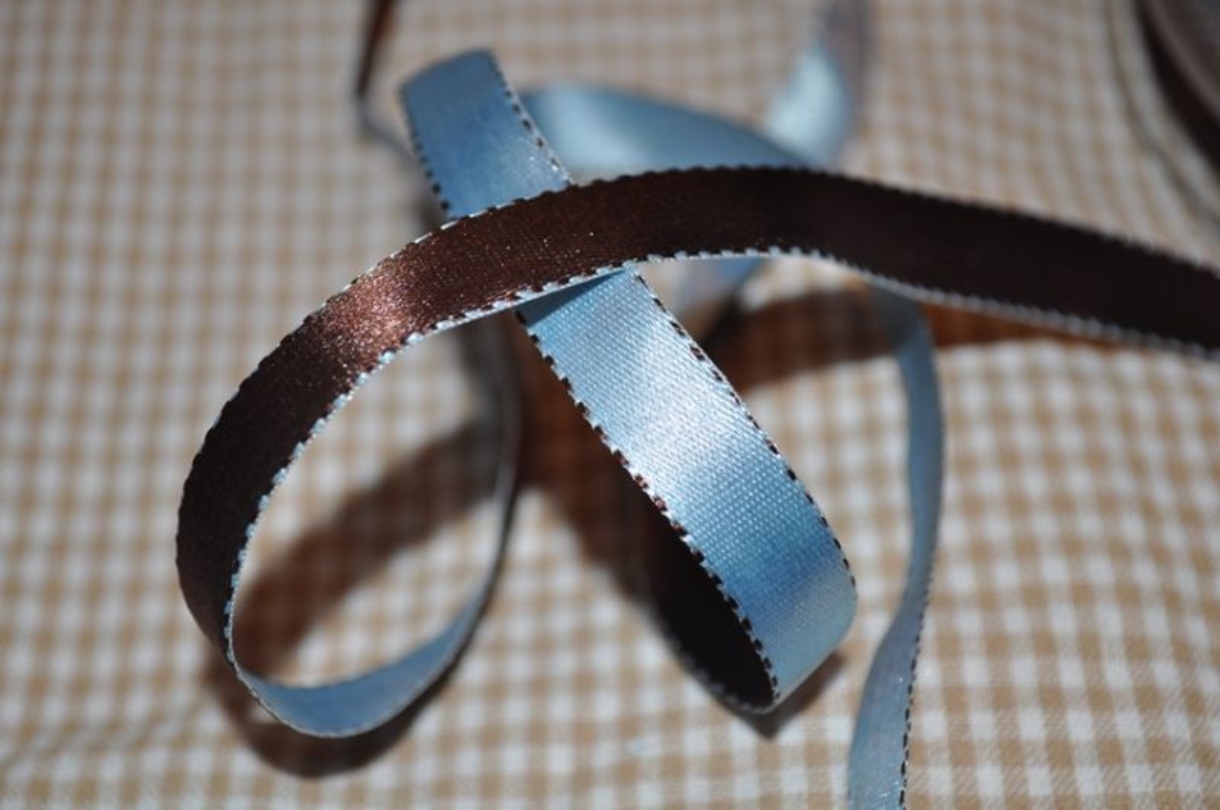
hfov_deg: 33.4
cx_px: 610
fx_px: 2030
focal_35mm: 60
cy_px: 405
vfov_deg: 22.6
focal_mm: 40
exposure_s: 1/60
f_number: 5.3
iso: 200
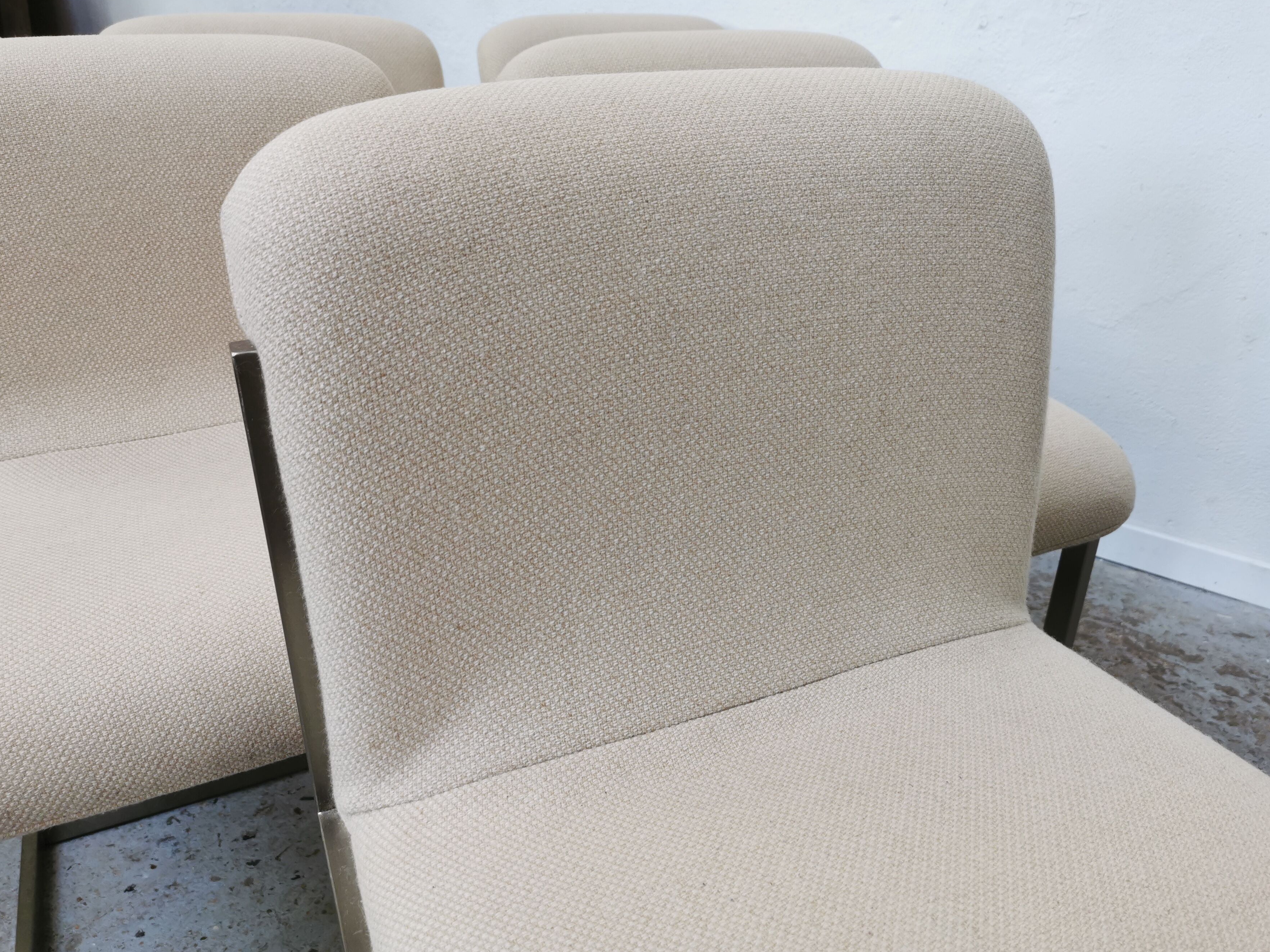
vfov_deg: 49.7
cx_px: 640
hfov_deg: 63.4
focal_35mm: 28
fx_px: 1027
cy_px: 477
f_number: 1.8
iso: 100
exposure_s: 1/100
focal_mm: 5.58
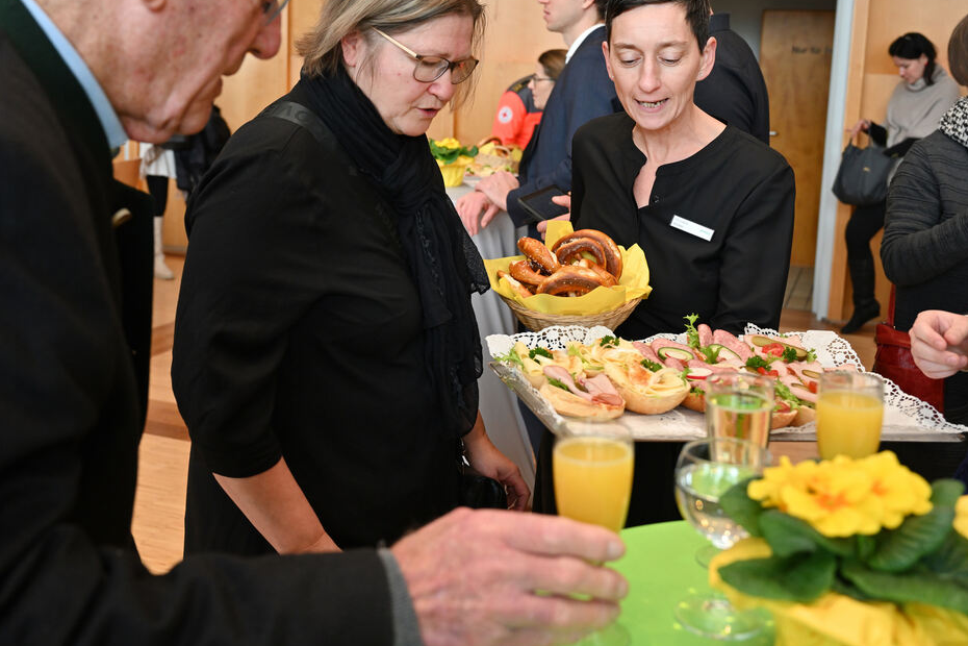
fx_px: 1075
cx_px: 507
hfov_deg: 48.4
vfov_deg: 33.2
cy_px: 234
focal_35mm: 40
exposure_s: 1/200
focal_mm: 31
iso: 800
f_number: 4
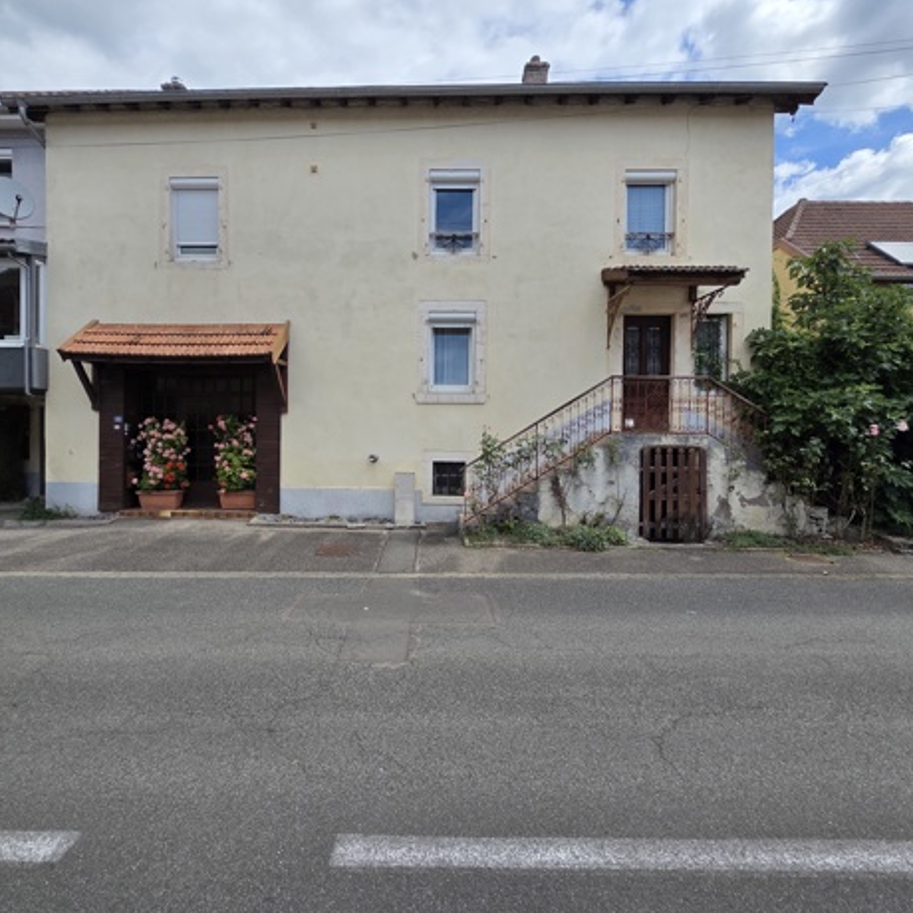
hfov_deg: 87.3
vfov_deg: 87.4
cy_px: 439
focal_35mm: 16
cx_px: 421
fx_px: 477
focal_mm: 2.2
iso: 50
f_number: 2.2
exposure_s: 1/2391
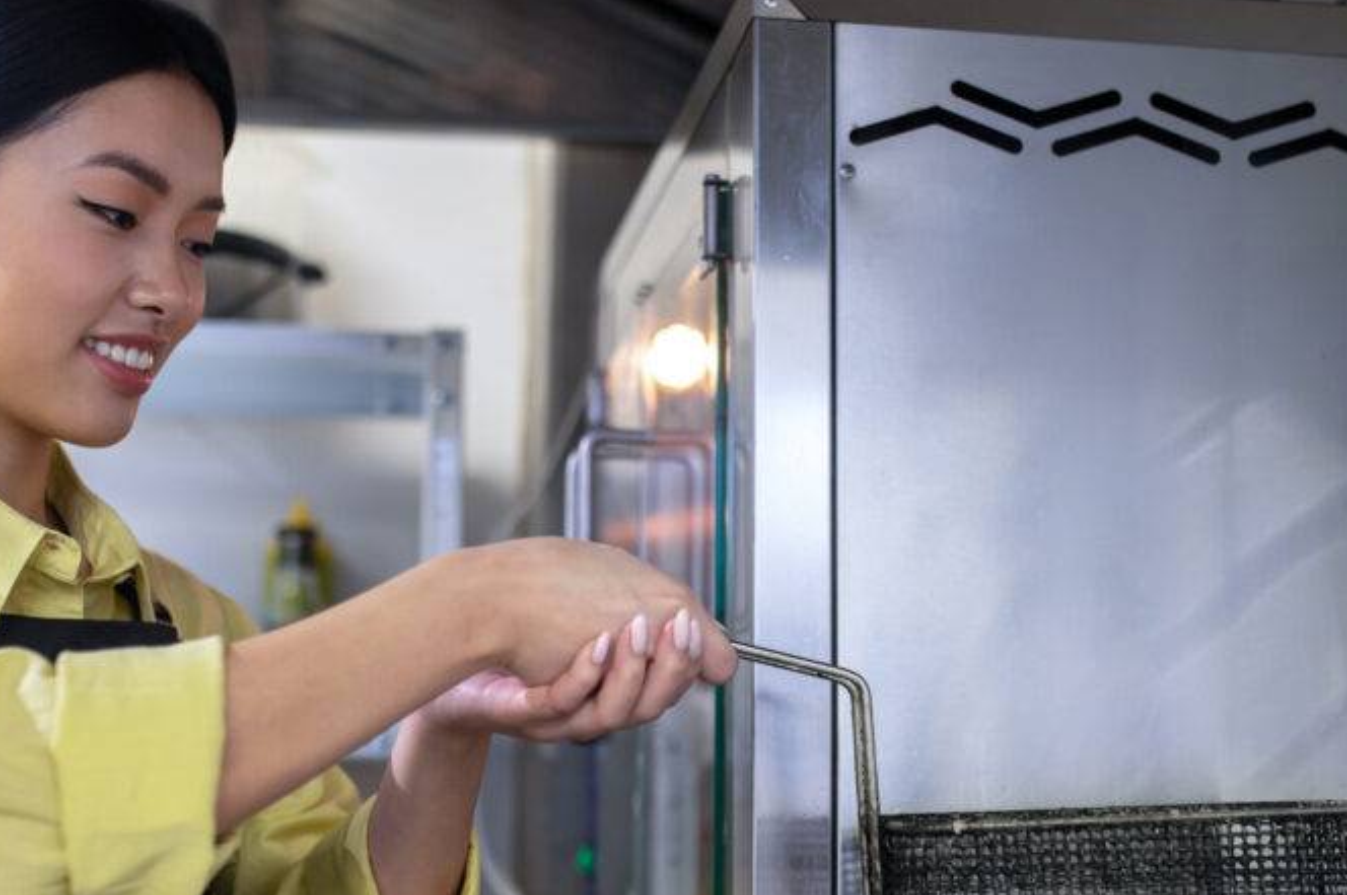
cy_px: 612
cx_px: 592
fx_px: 2018
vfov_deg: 24.8
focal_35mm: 54
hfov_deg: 36.9
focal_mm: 35
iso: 640
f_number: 2.2
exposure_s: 1/125
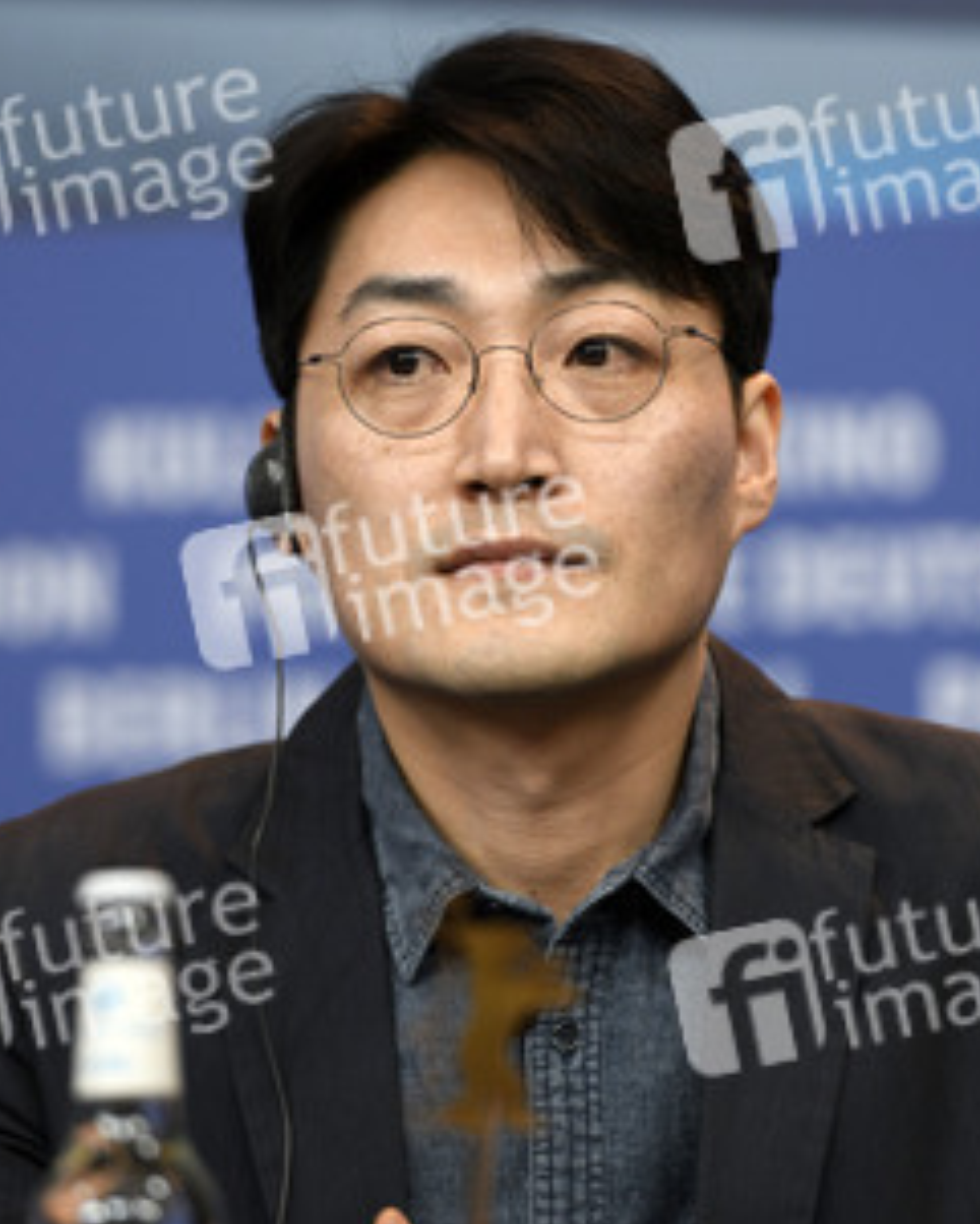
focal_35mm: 249
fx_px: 9023
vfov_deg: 7.8
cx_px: 508
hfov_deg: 6.2
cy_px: 777
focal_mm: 200
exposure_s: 1/320
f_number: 3.5
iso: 1250
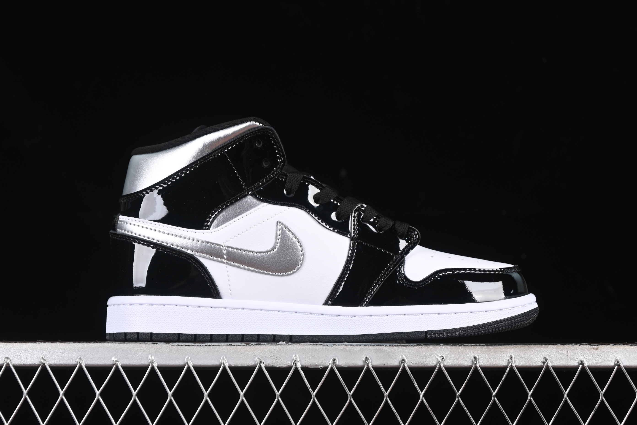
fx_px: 1327
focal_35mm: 75
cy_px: 212
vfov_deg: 18.2
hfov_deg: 27.0
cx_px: 318
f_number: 6.3
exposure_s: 1/60
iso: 160
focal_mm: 50
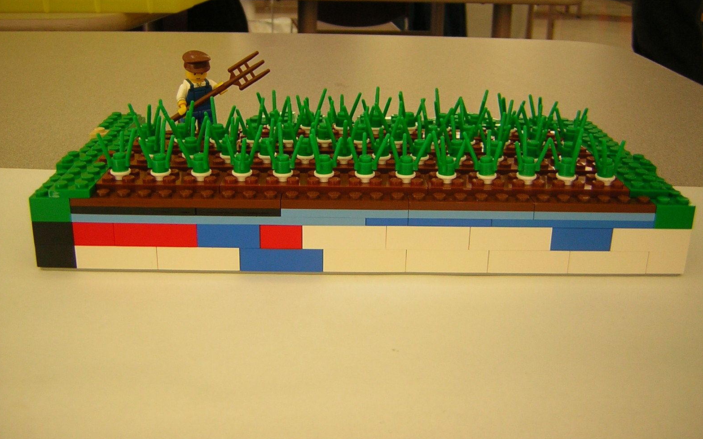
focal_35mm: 39
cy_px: 175
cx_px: 357
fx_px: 747
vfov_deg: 32.7
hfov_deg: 50.4
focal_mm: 4.7
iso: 50
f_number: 2.6
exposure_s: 1/15.4
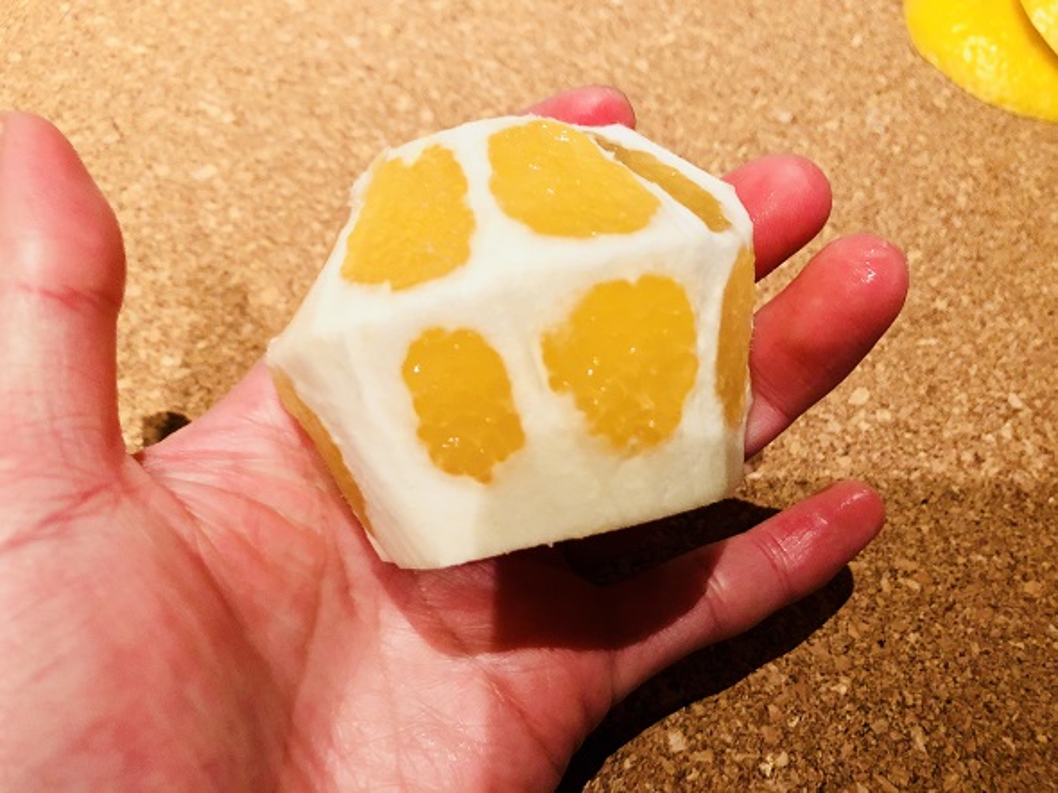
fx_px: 855
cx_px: 529
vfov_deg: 49.7
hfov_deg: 63.5
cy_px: 396
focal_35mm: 28
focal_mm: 3.99
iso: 100
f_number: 1.8
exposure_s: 1/4
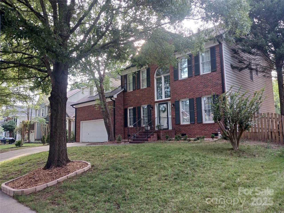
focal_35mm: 27
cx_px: 142
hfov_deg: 65.3
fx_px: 222
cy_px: 106
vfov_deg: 51.4
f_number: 1.8
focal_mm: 4
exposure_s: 1/50
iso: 80
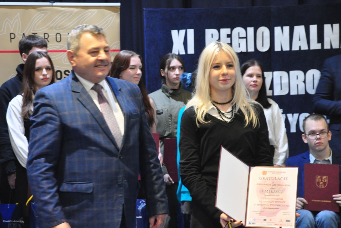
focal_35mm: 114
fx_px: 1075
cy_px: 114
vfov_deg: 12.1
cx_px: 170
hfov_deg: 18.0
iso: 1600
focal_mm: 75
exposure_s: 1/20
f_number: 5.3
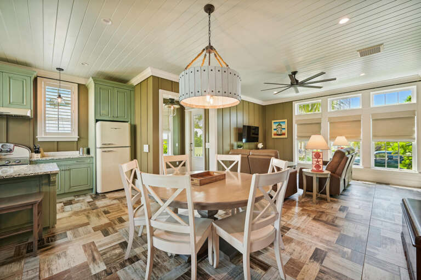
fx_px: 164
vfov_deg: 81.1
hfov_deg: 104.3
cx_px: 210
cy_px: 140
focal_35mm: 14
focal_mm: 14
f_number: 8
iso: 100
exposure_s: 1/50
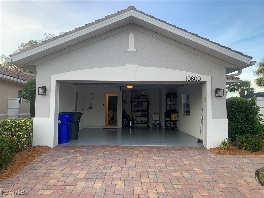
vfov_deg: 53.1
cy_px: 99
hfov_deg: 67.3
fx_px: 198
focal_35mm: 26
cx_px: 132
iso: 25
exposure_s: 1/191
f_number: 1.8
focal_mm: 4.25
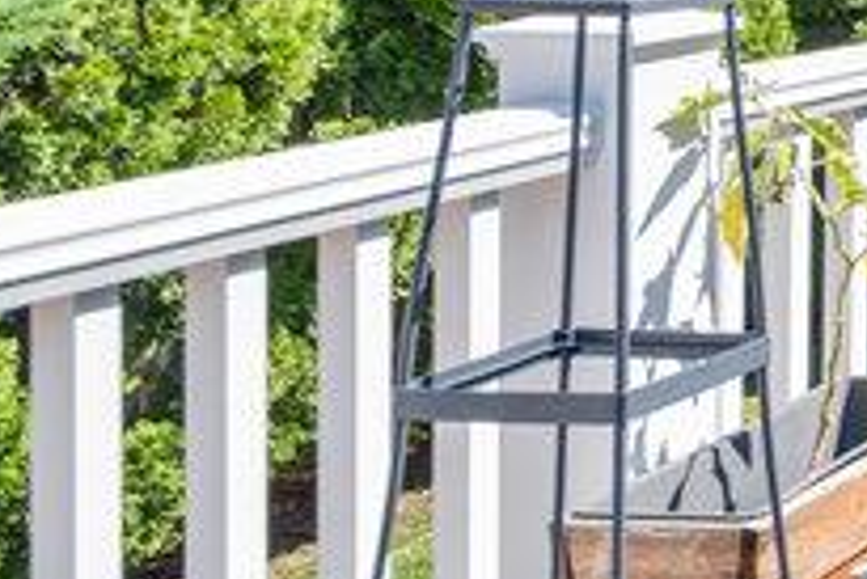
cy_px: -311
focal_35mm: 78
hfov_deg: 16.4
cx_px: 1912
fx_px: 1880
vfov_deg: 16.0
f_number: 5.6
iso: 50
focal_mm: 16
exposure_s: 1/125
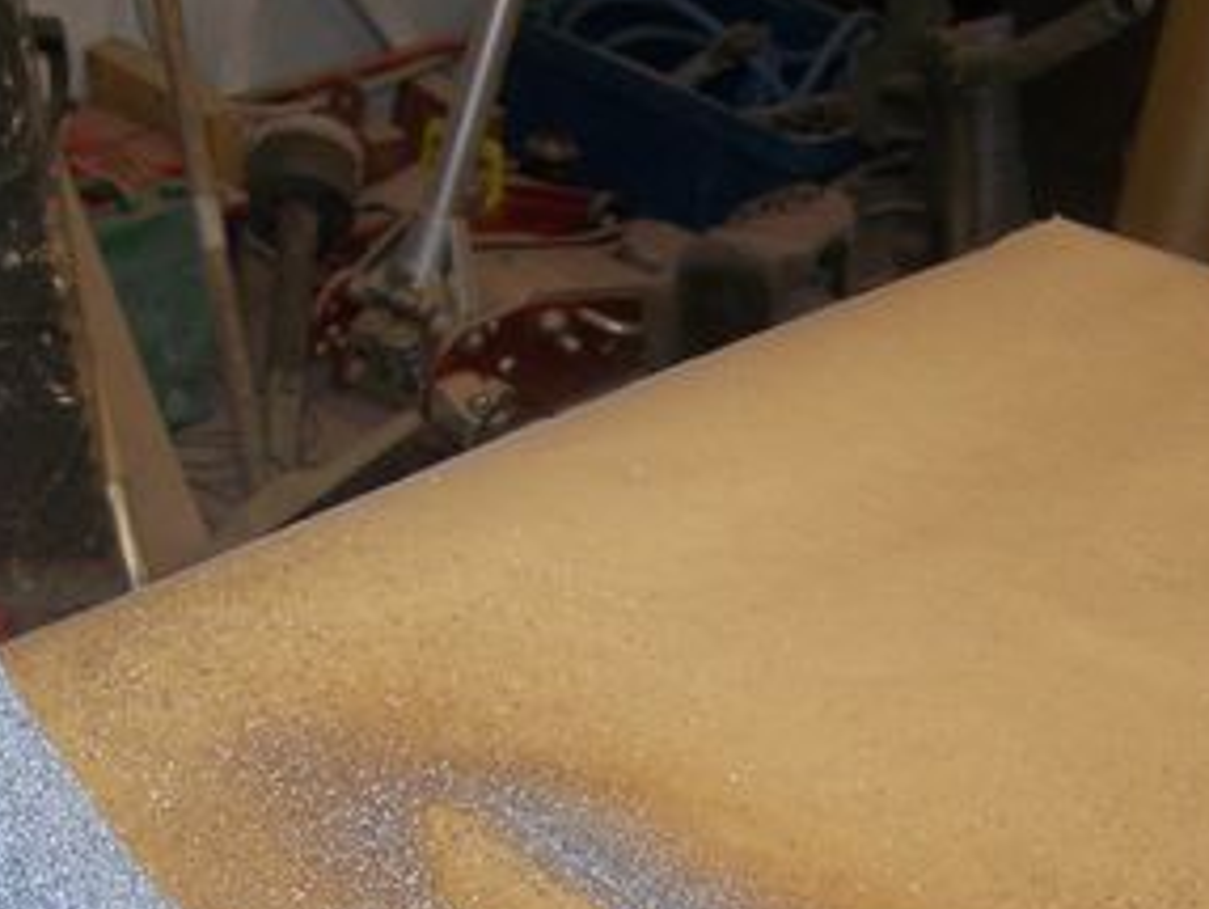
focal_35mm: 85
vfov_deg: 17.2
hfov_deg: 23.0
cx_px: 655
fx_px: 2971
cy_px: 761
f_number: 2.8
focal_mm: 6.3
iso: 80
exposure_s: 1/60
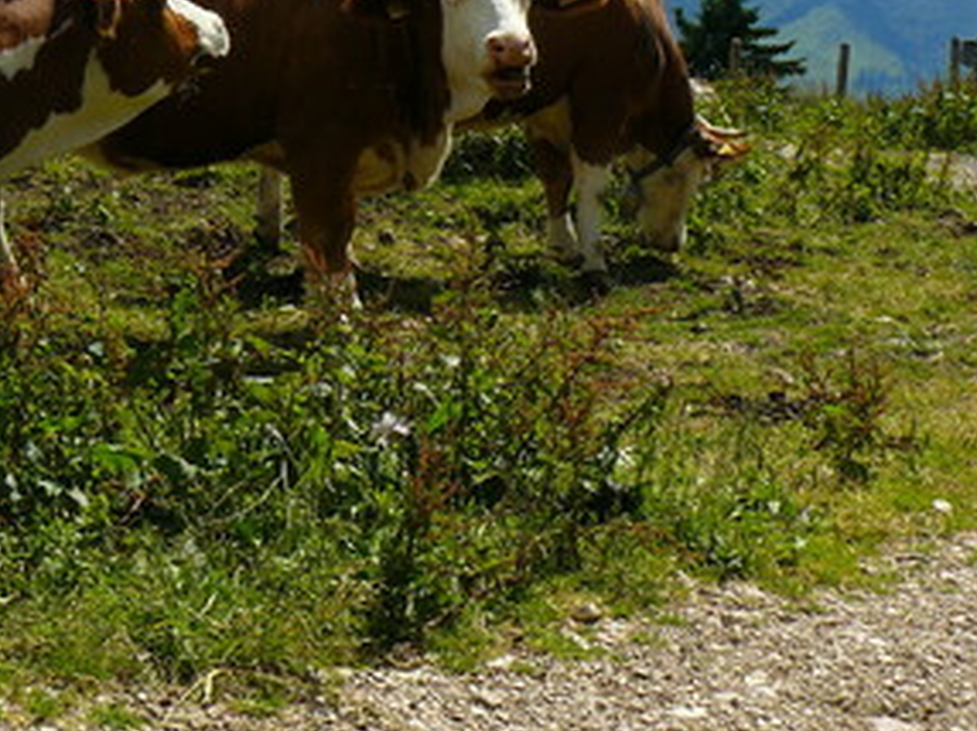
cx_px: 159
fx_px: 2087
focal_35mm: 74
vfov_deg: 19.3
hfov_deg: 25.8
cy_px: -7
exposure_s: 1/500
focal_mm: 6
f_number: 5.6
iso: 100
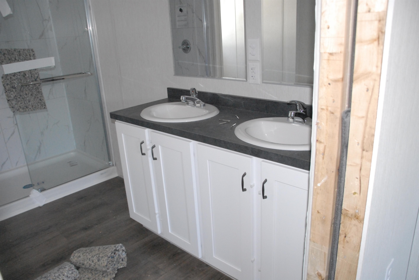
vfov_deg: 48.0
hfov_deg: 67.3
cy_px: 140
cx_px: 210
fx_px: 315
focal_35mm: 27
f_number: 4.5
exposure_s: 1/125
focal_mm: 18
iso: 1600
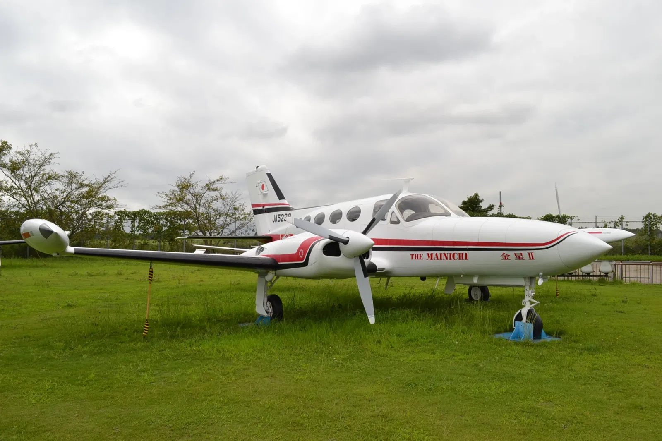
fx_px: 552
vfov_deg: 43.6
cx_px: 331
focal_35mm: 30
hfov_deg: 61.9
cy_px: 220
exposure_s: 1/200
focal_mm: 20
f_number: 9
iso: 100
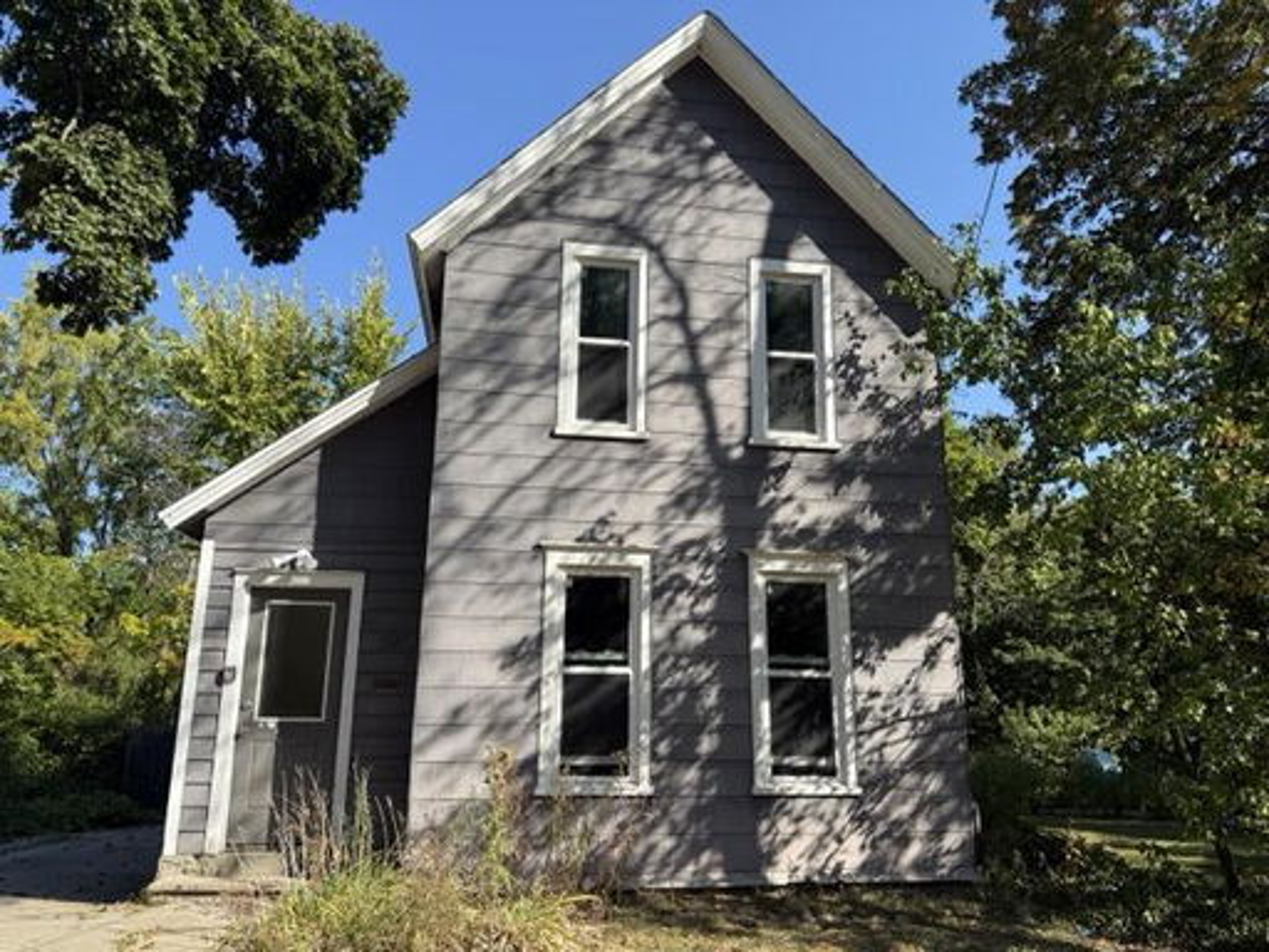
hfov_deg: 71.6
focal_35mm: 24
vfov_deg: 56.8
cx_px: 634
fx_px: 880
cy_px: 476
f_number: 1.78
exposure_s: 1/2370
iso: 80
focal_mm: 6.76
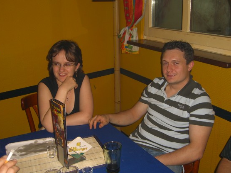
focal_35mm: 41
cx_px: 115
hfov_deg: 45.8
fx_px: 274
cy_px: 84
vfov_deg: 35.1
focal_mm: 7.9
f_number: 2.8
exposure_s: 1/60
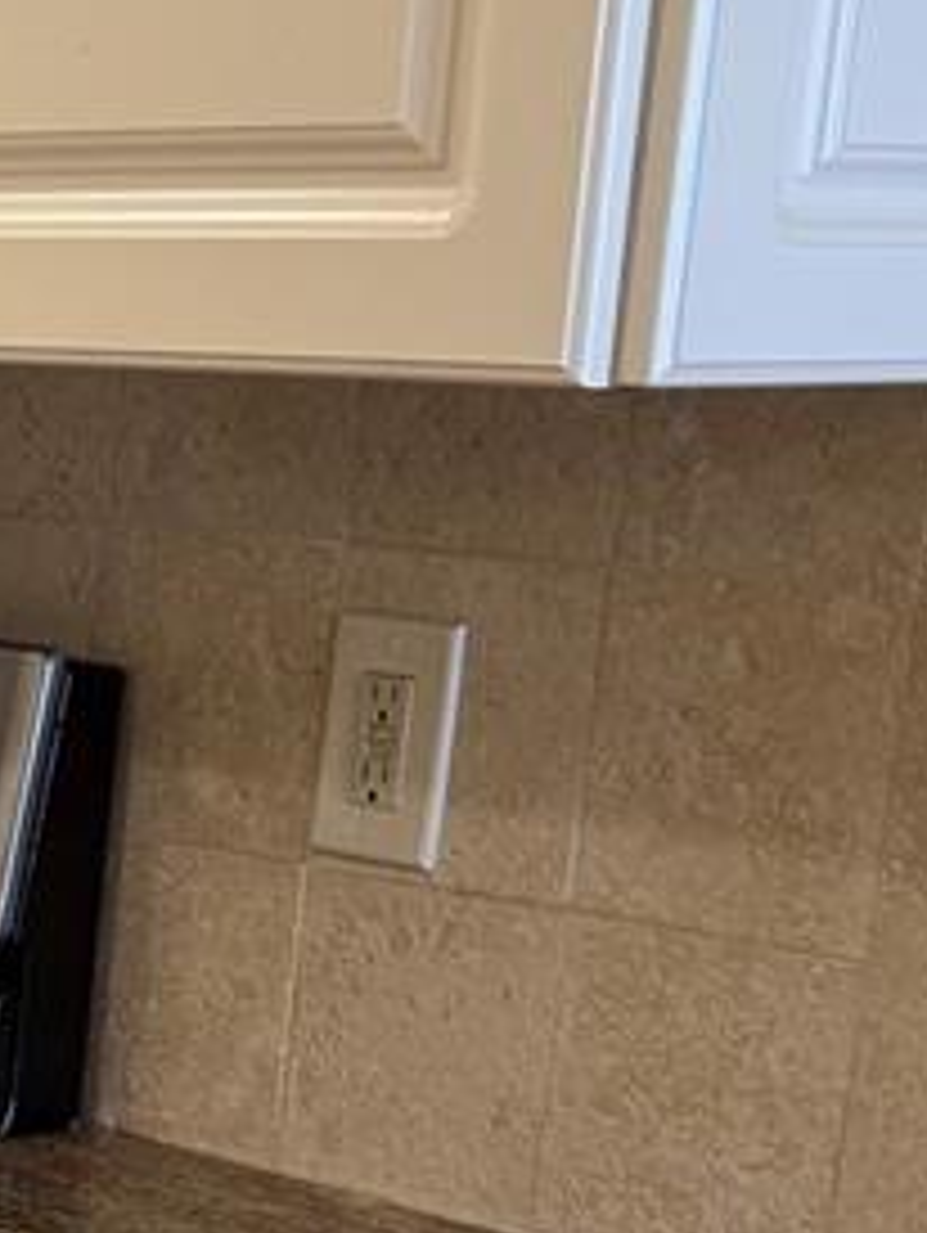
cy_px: 1359
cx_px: -837
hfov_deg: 12.6
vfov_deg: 18.0
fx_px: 3743
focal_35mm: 105
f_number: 1.78
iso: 100
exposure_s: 1/60
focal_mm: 6.76
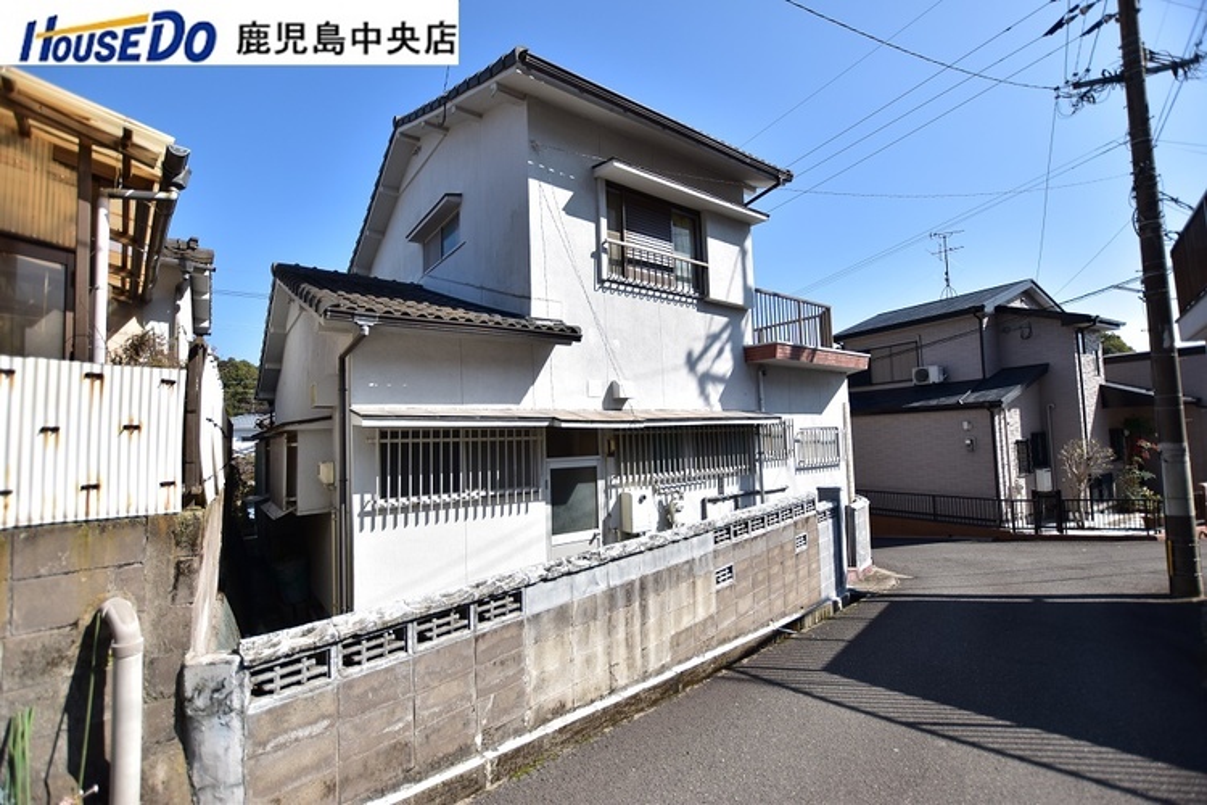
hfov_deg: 100.4
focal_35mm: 15
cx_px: 604
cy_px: 402
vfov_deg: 77.3
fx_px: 503
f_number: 3.5
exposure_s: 1/2000
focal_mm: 10
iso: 160
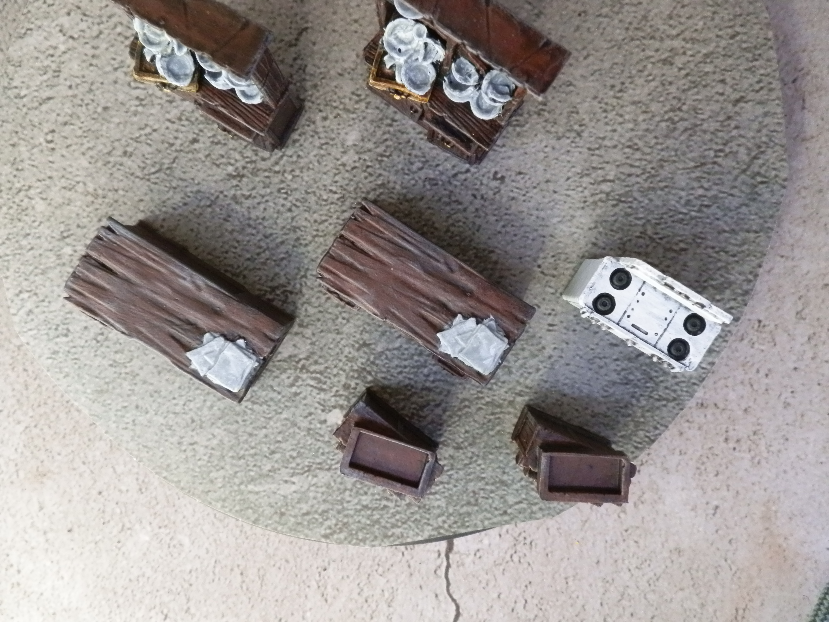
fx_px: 671
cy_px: 311
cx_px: 414
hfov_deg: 63.4
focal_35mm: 28
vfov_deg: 49.7
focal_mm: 5
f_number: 3.1
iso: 400
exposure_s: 1/100
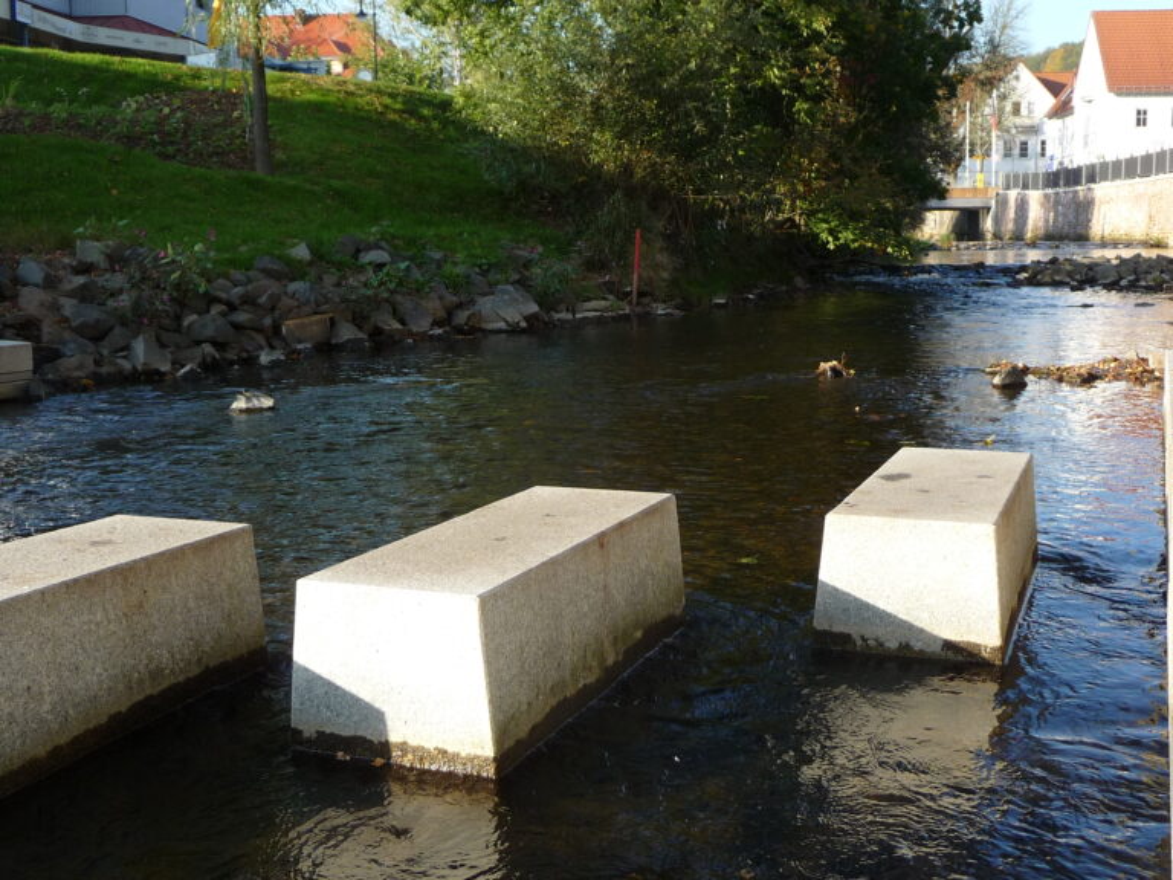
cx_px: 586
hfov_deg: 45.8
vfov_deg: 35.1
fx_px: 1389
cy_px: 440
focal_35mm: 41
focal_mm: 5
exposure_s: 1/250
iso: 100
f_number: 3.4
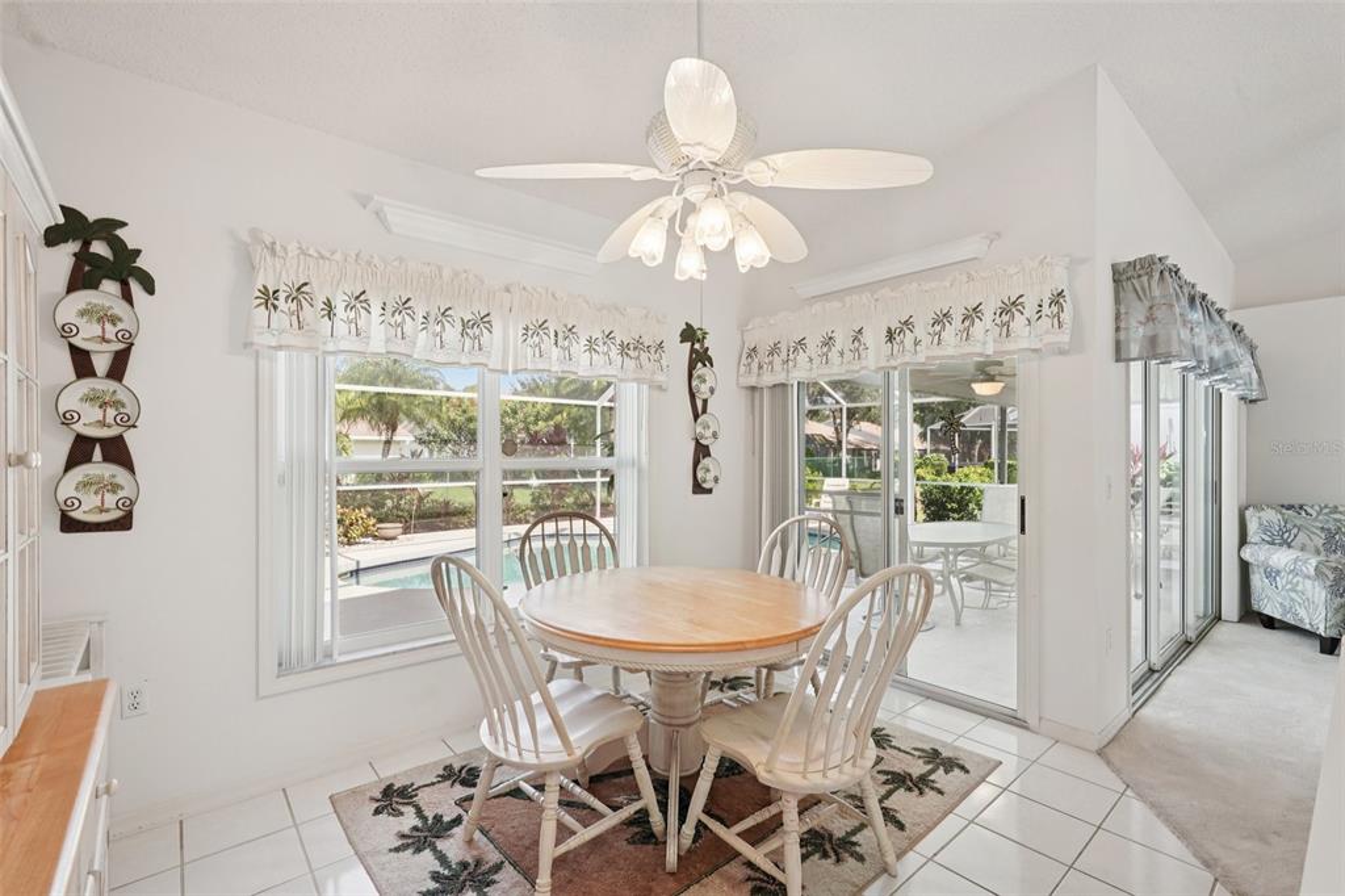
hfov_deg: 96.8
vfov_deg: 73.7
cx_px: 672
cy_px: 448
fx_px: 598
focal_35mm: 16
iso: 400
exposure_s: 1/40
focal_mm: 16
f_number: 8
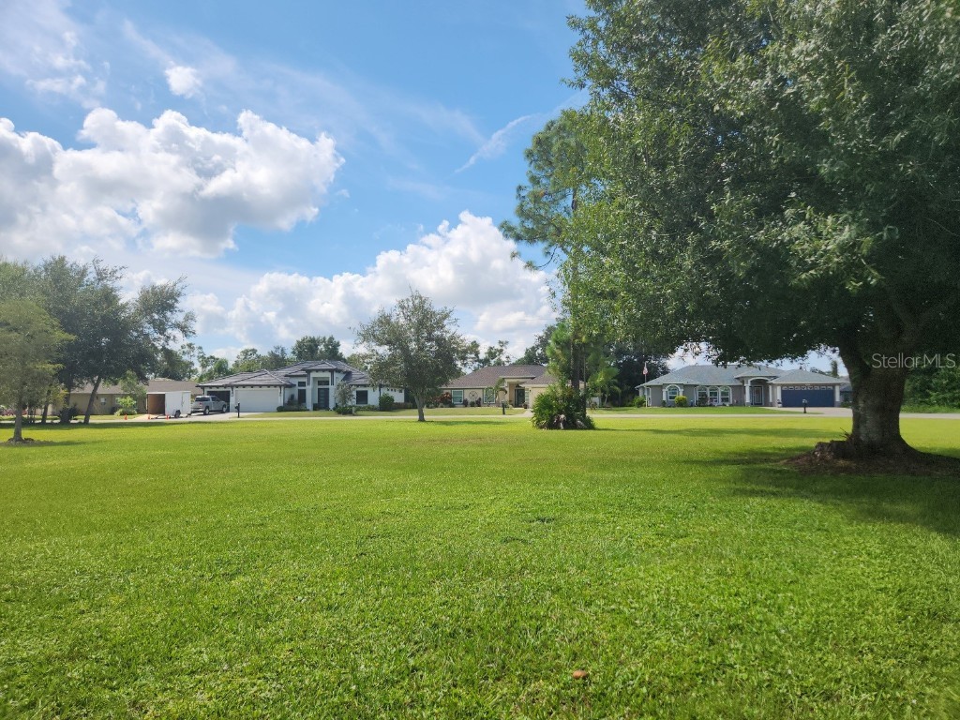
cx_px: 480
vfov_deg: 58.9
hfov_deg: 73.9
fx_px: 638
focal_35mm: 23
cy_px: 360
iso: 20
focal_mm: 5.4
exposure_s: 1/2500
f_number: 1.8
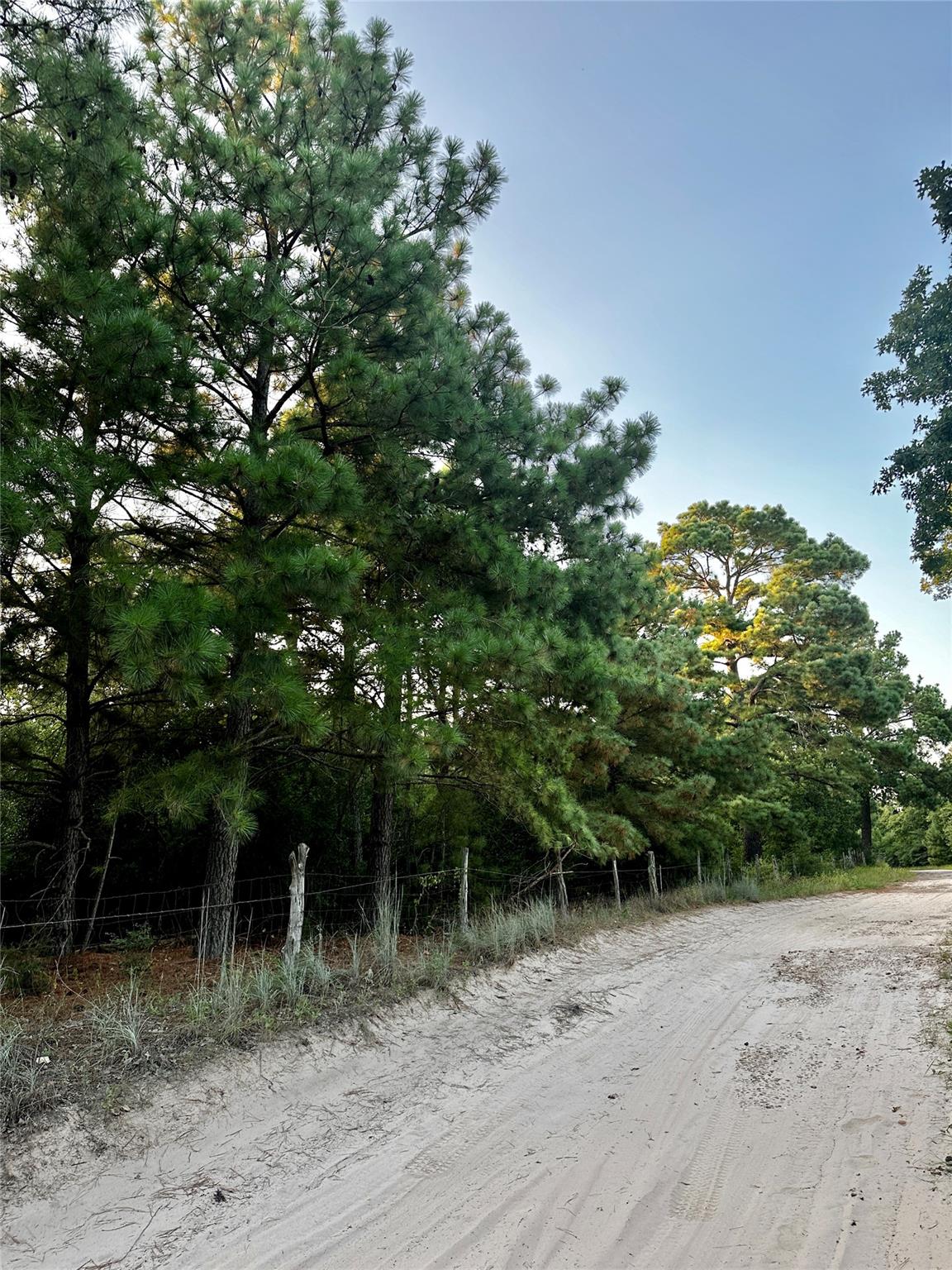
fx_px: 880
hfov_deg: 56.8
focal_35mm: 24
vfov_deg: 71.6
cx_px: 476
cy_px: 635
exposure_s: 1/186
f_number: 1.78
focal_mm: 6.86
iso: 64
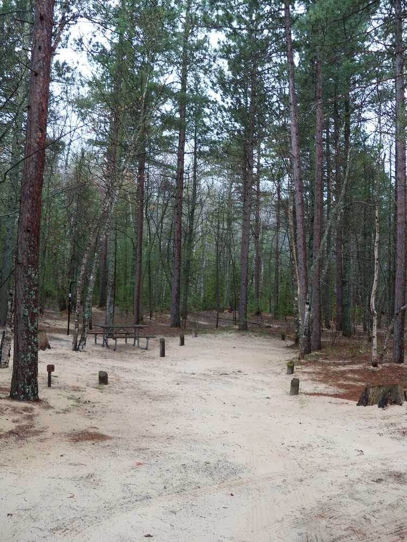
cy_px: 271
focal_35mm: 35
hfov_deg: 40.7
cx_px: 204
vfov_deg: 52.6
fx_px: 549
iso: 64
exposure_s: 1/40
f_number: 3.5
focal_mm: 6.2
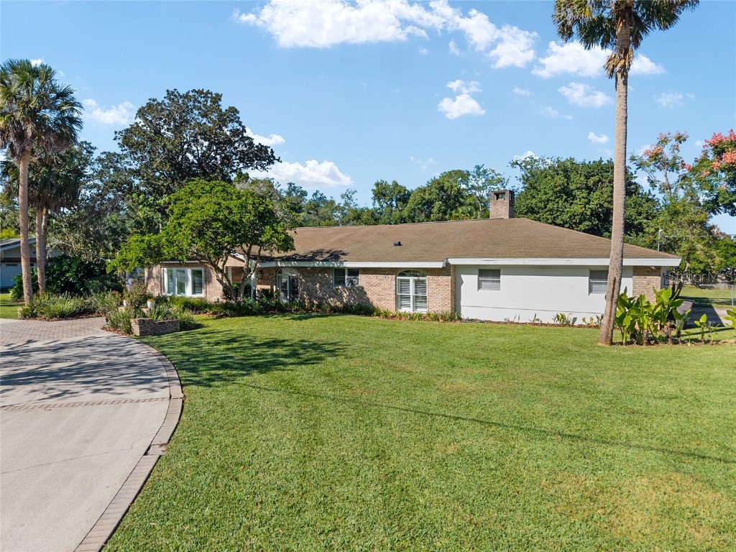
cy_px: 276
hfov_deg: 71.6
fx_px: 510
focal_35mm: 24
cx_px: 368
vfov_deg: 56.8
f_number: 1.8
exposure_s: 1/3200
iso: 170
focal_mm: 8.67
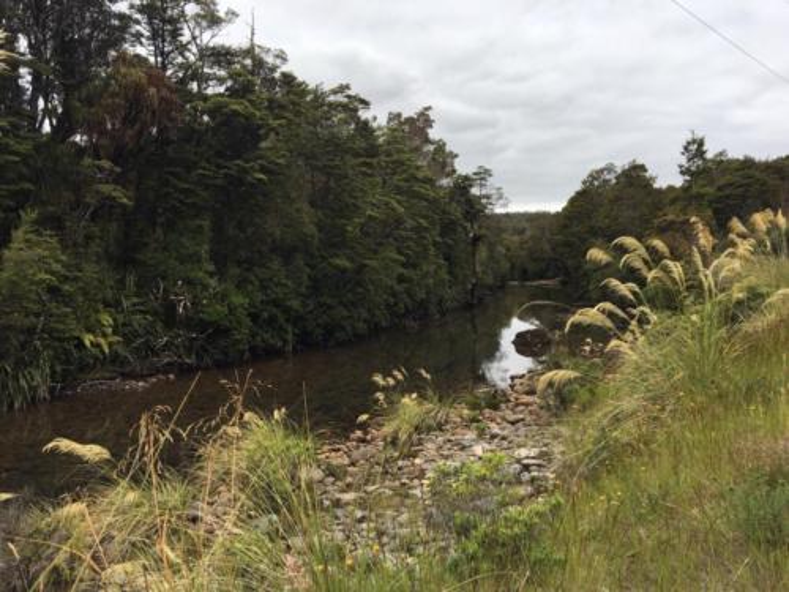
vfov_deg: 48.2
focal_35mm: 29
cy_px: 296
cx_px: 394
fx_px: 661
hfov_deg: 61.7
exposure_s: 1/596
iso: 25
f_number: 2.2
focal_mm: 4.15
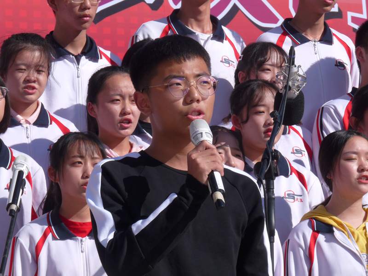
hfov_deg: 11.5
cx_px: 184
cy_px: 138
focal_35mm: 172
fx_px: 1829
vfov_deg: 8.6
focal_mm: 30.5
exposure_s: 1/500
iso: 100
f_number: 6.3
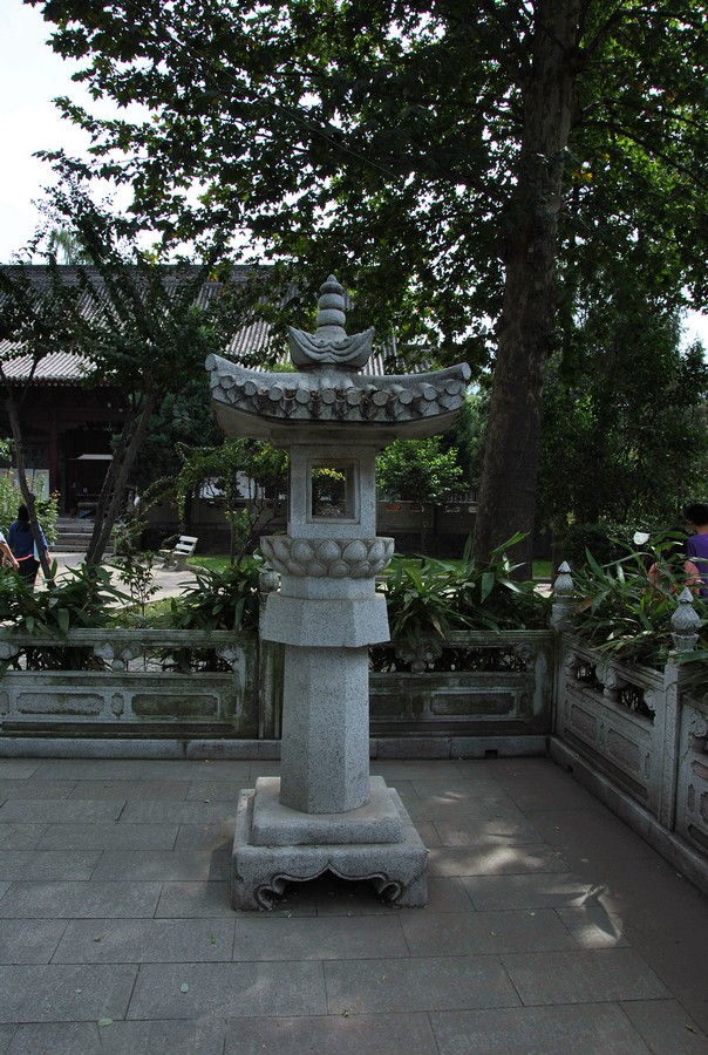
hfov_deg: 48.1
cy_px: 528
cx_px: 354
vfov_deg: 67.3
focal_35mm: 27
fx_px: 793
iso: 100
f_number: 8
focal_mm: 18
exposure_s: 1/125
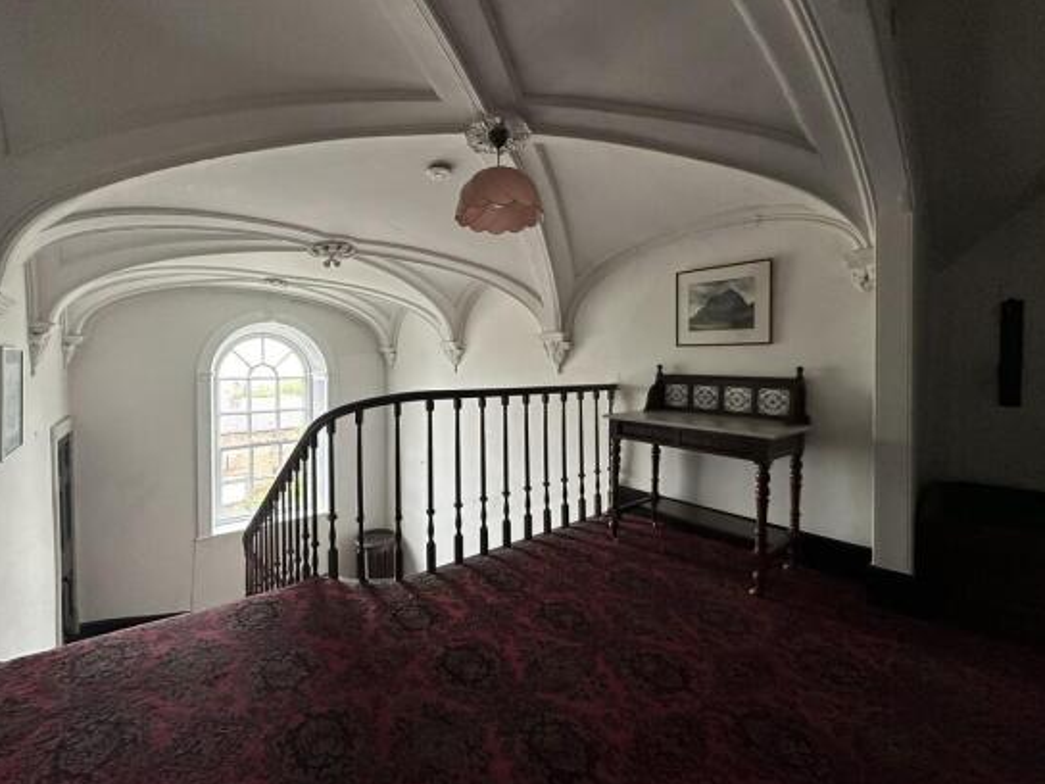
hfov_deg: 98.0
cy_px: 374
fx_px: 453
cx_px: 489
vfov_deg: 81.7
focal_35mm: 15
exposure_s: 1/72
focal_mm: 2.22
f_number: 2.2
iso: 320
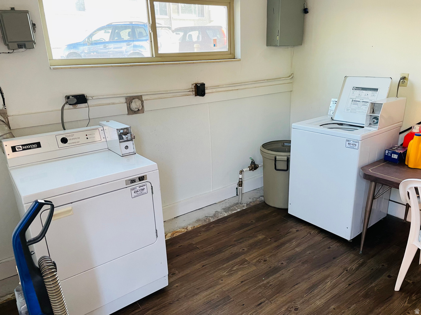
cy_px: 158
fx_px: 316
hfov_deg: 67.3
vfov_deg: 53.1
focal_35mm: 26
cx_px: 210
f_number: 1.6
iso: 125
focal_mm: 4.2
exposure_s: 1/72
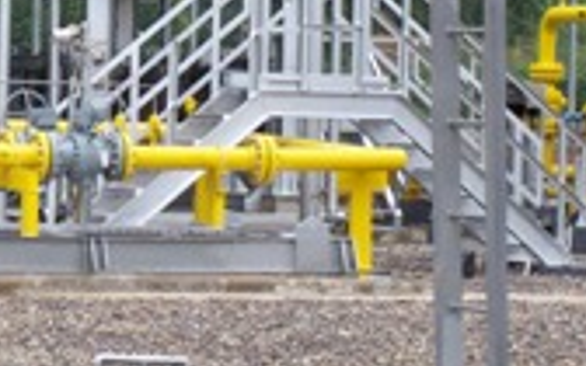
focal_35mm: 296
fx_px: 4727
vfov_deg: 4.4
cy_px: 91
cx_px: -73
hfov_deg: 7.1
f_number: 5.7
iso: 64
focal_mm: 18.8
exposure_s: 1/125
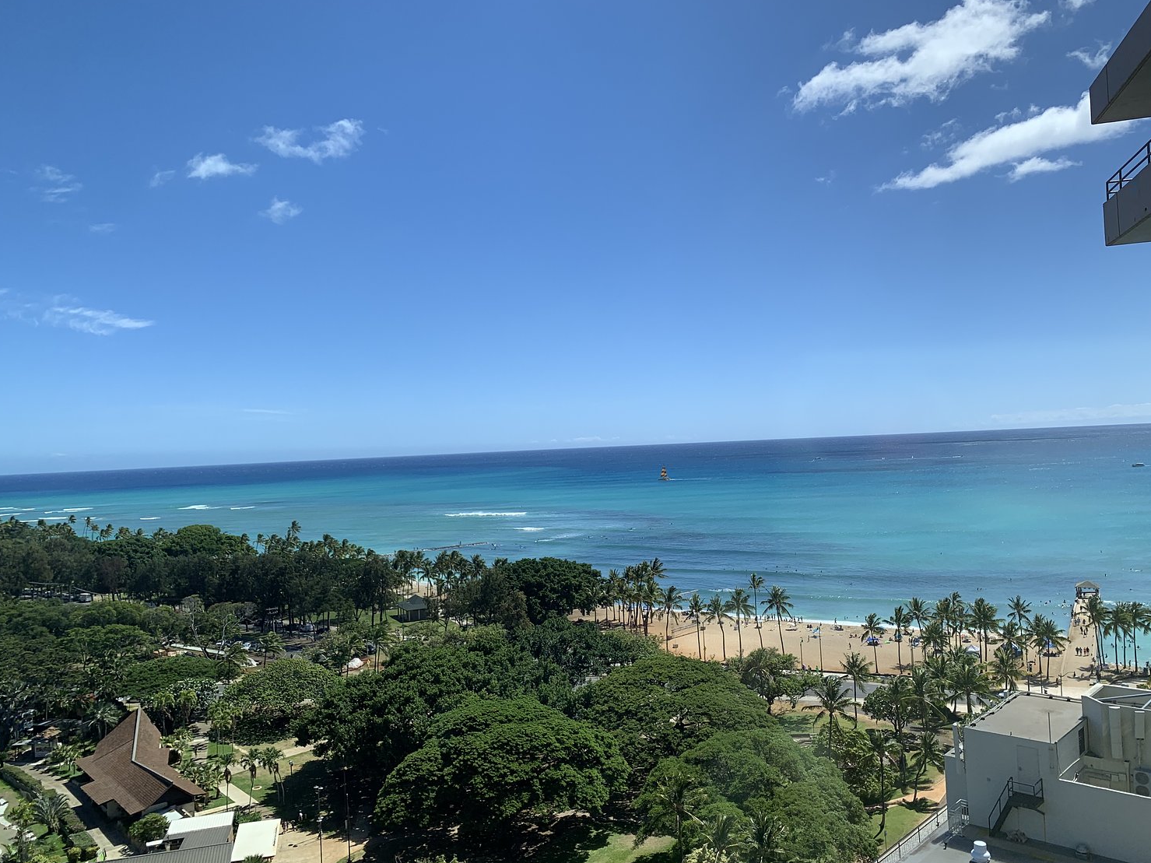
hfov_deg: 65.3
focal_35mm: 27
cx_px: 588
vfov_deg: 51.3
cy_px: 439
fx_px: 898
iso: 25
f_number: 1.8
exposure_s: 1/1953
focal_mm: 4.25
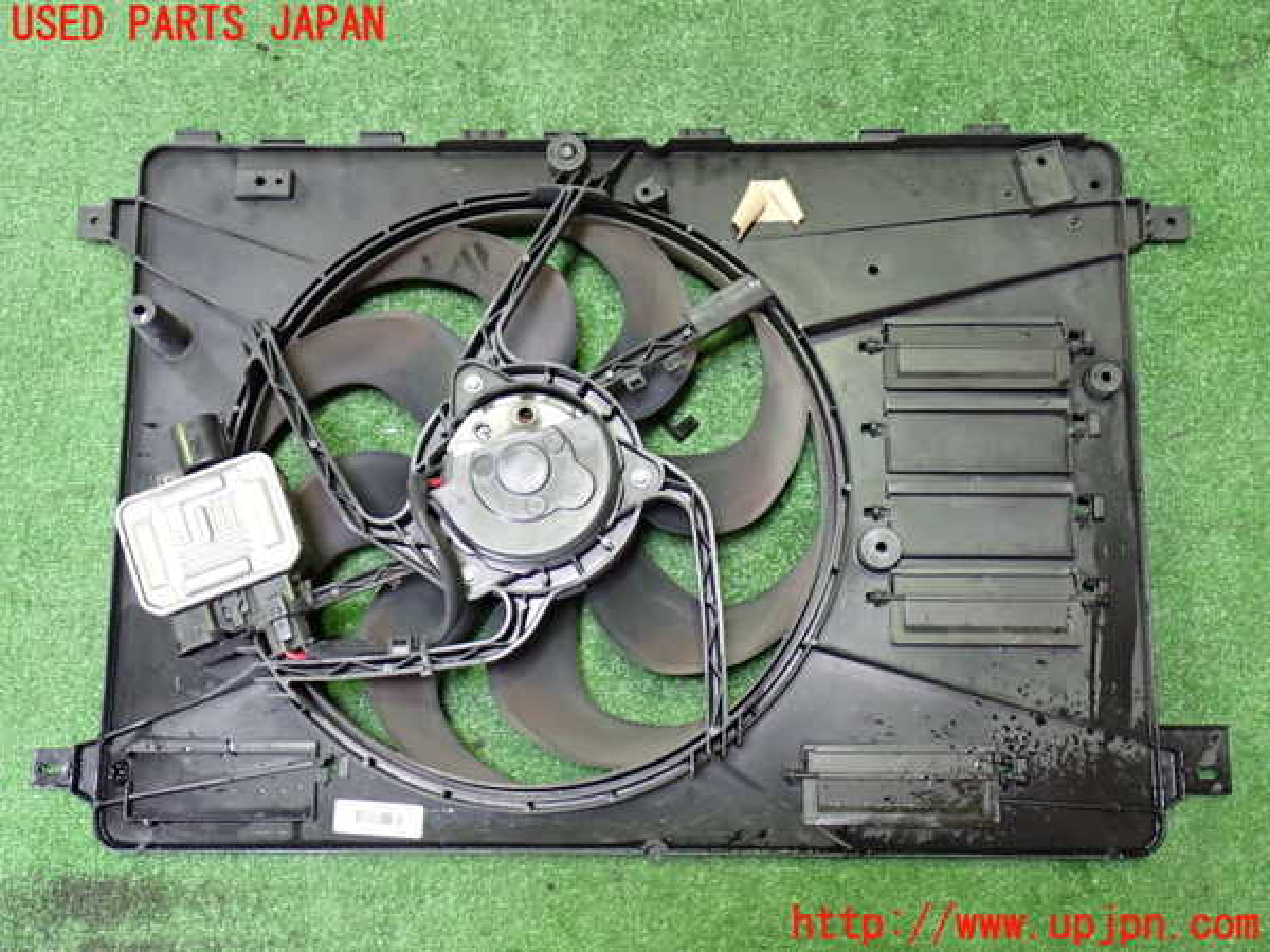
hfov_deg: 45.8
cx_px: 635
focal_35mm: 41
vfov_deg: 35.1
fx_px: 1504
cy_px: 476
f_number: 2.8
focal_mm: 7.31
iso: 800
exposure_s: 1/40
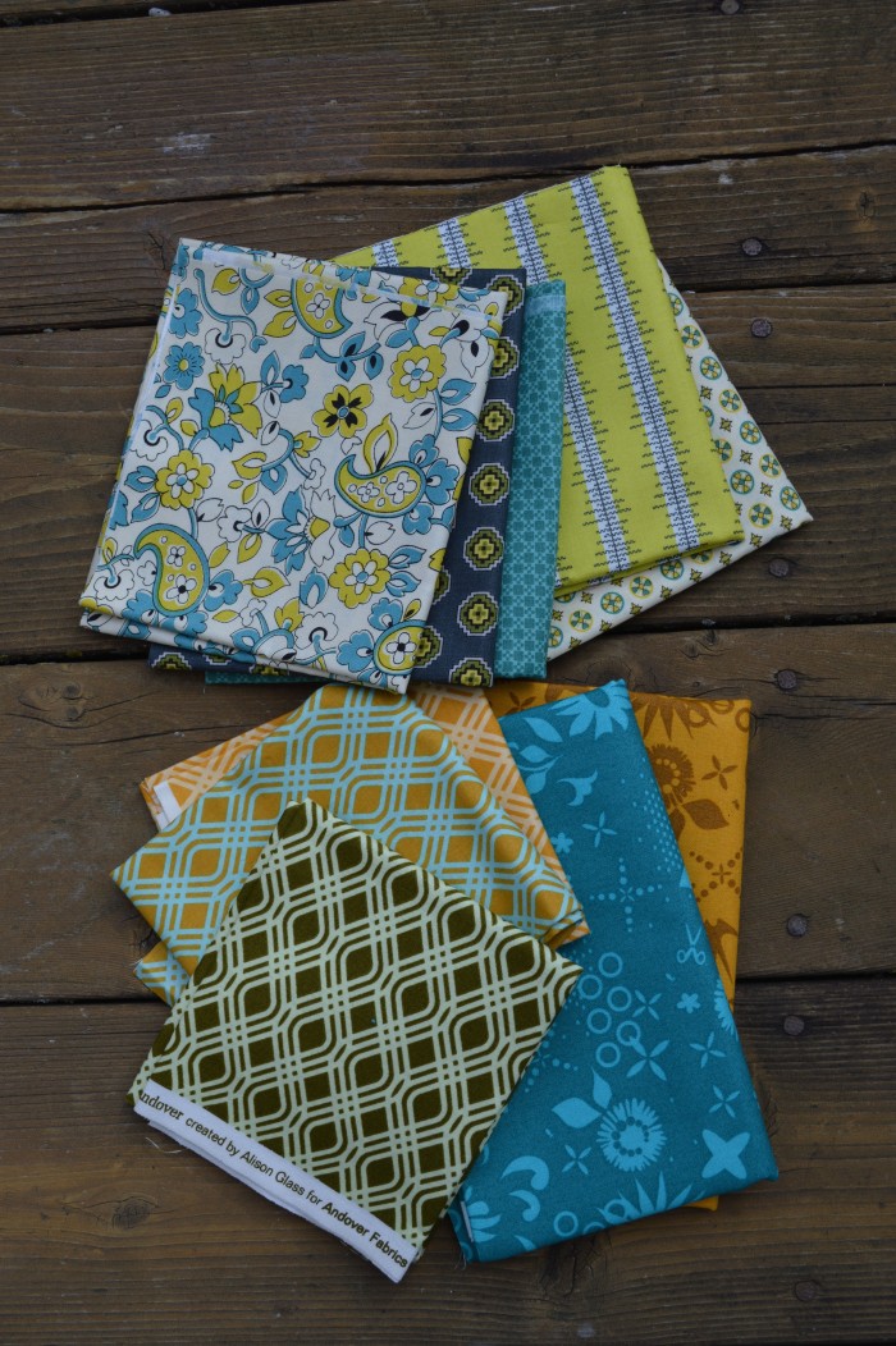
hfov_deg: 34.2
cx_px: 448
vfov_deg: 49.6
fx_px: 1458
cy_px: 673
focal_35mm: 39
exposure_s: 1/200
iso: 100
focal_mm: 26
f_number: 7.1
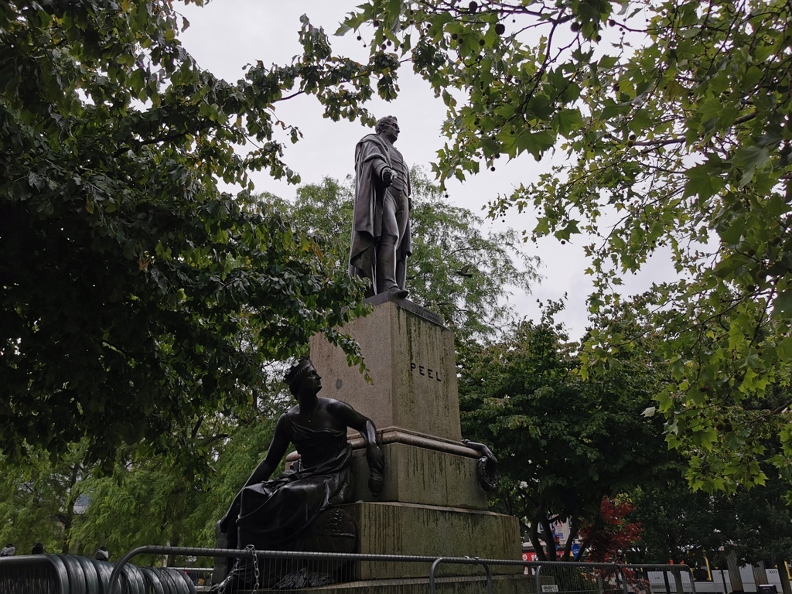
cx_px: 396
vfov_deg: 51.4
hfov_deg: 65.3
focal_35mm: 27
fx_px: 618
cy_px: 297
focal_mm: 5.56
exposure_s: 1/3067
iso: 50
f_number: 1.6
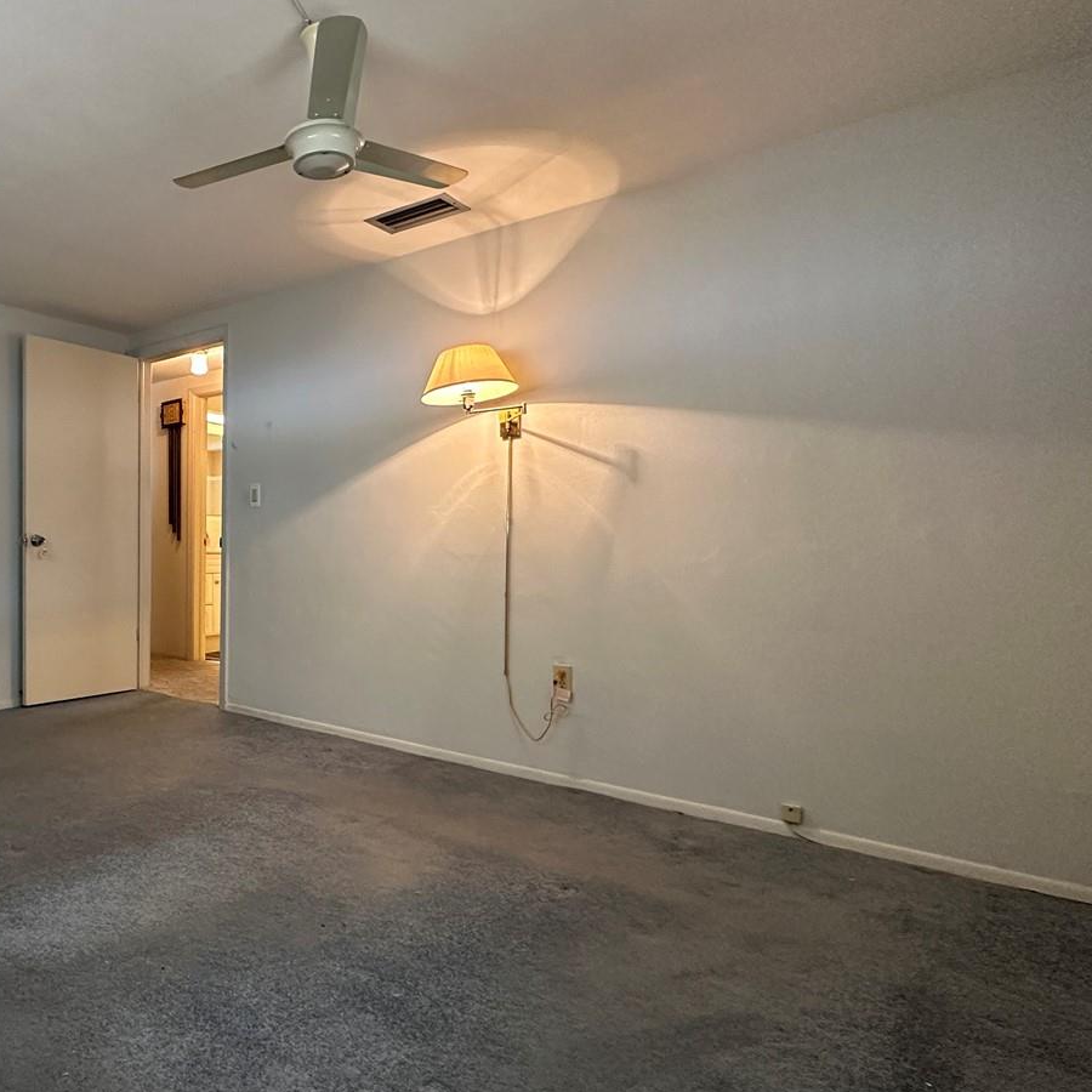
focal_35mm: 22
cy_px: 573
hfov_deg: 64.3
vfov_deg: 69.6
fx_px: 785
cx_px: 238
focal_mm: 2.22
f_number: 2.2
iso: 400
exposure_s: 1/60
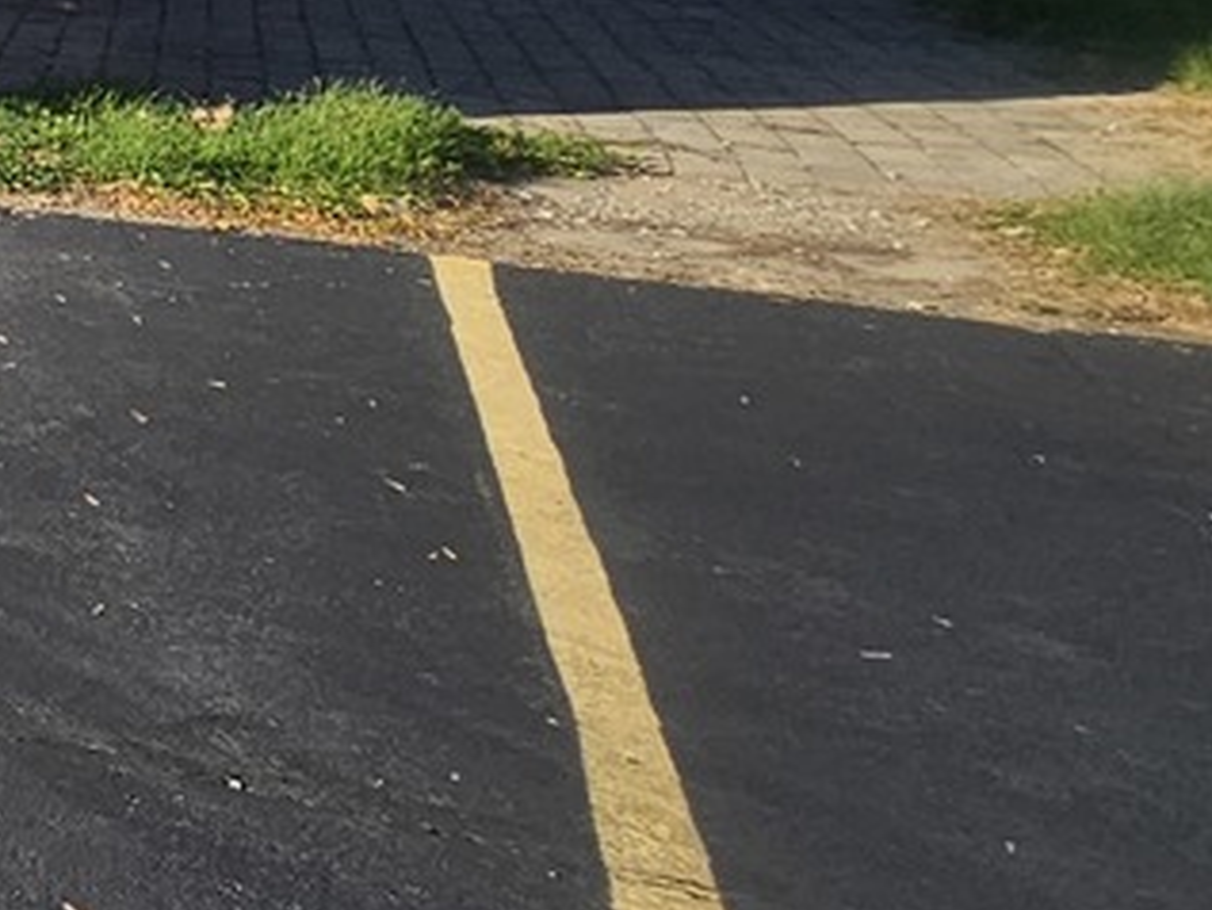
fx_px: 2067
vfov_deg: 22.1
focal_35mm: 59
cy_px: -306
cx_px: -1373
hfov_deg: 17.8
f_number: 2.2
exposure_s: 1/2043
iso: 50
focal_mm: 2.2
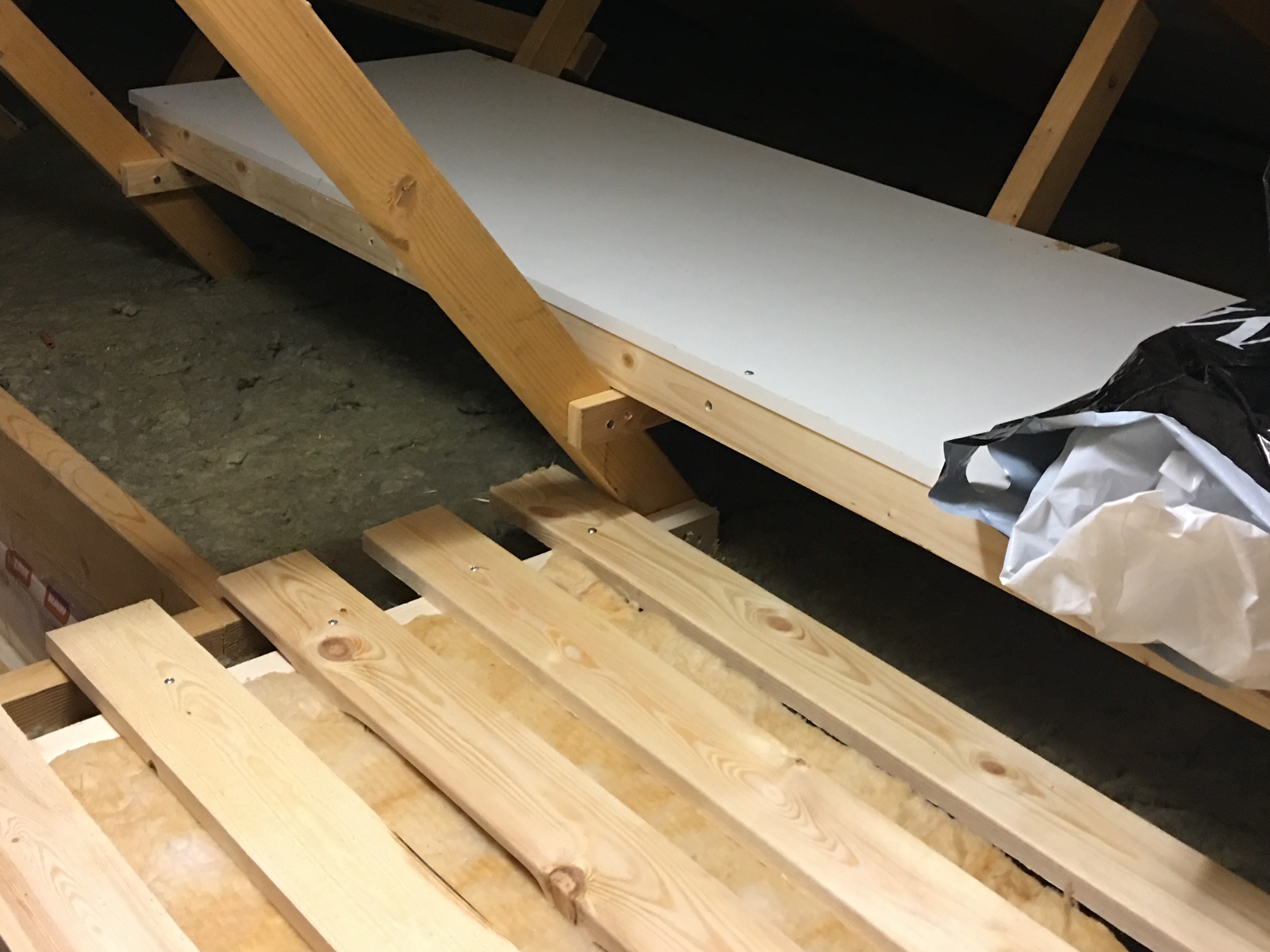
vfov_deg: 32.7
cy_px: 338
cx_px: 652
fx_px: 1614
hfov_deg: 42.9
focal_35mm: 44
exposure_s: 1/8
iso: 100
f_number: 2.2
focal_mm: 4.15
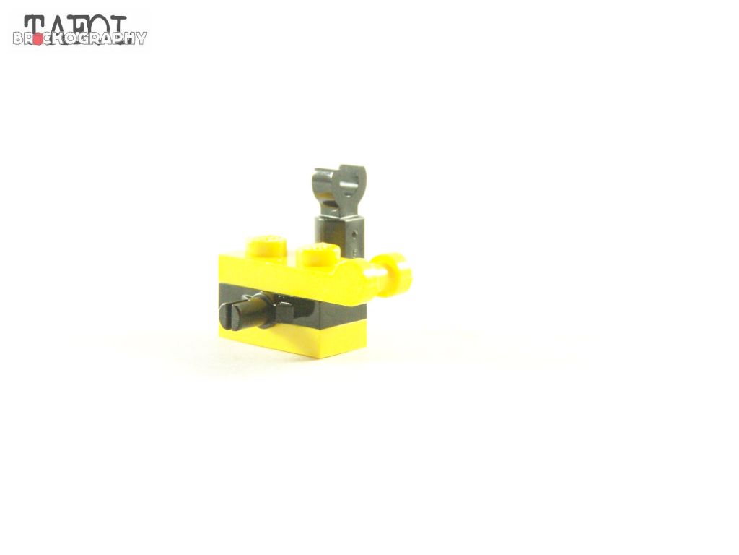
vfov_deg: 18.0
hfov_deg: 23.8
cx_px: 370
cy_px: 278
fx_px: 1751
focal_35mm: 82
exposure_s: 1/45
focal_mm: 13.7
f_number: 3.2
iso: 400
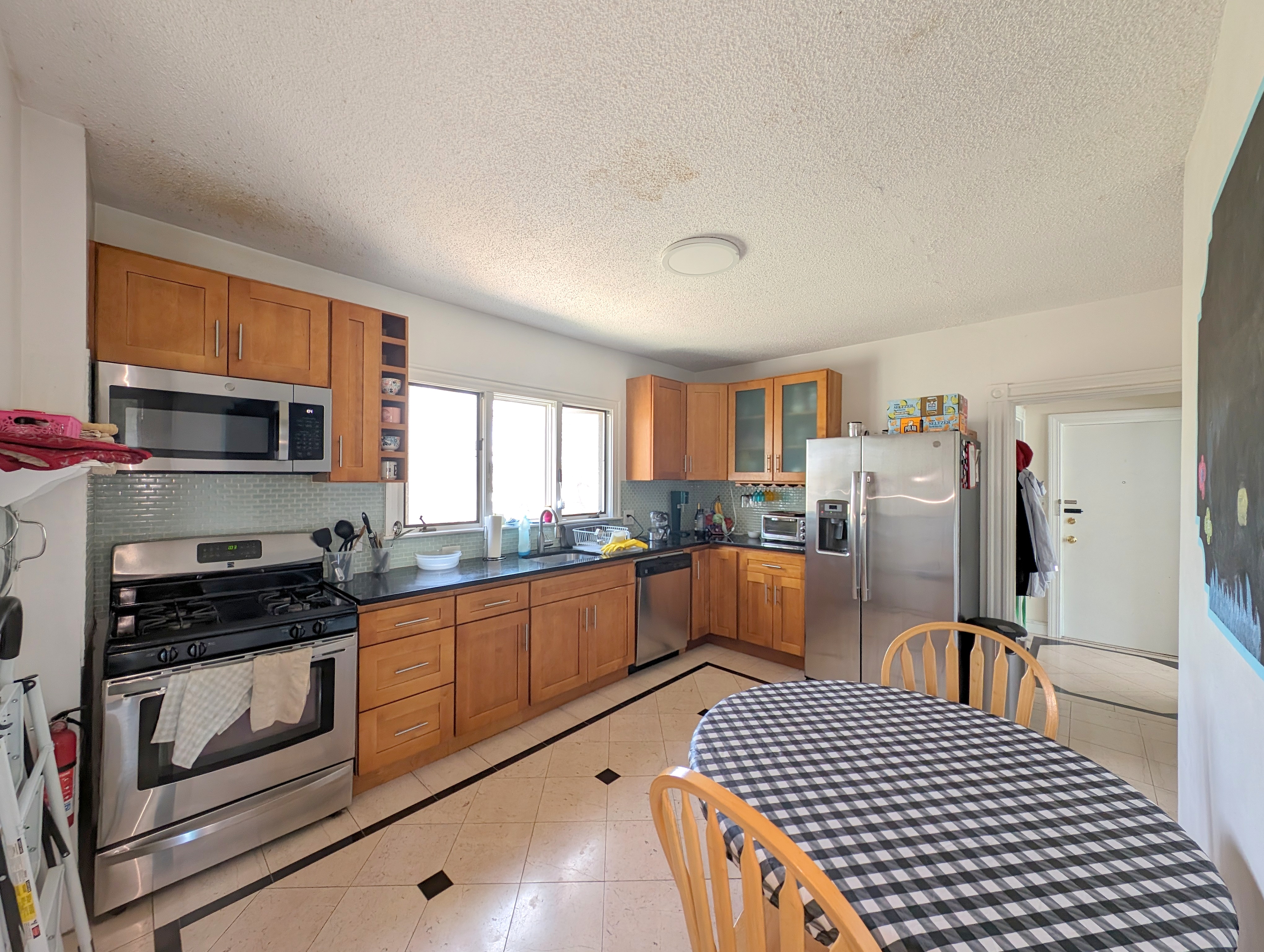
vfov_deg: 94.6
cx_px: 632
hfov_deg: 110.5
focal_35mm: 12
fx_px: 439
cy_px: 476
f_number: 1.95
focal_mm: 2.23
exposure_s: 1/40.3
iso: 113
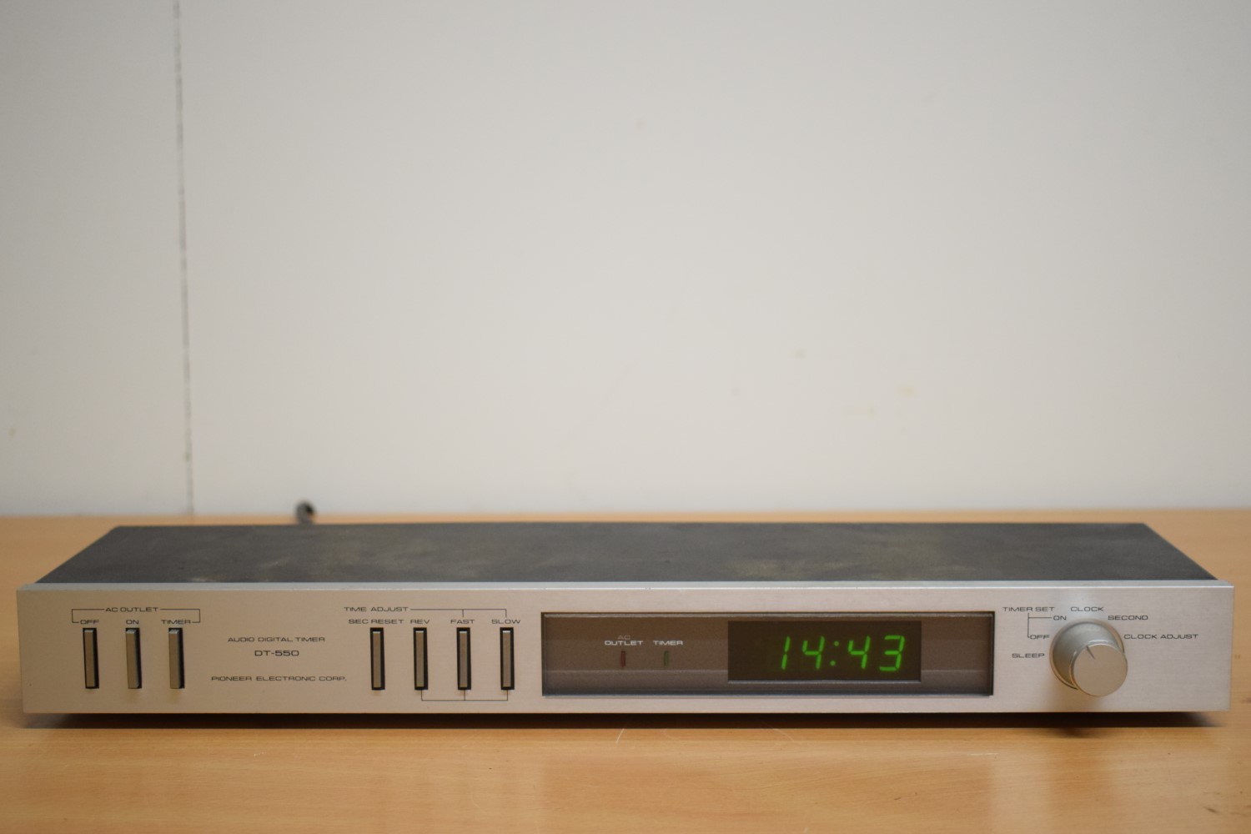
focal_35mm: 57
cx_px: 626
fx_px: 1981
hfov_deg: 35.1
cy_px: 417
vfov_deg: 23.8
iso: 1400
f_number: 4.8
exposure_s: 1/125
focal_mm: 38
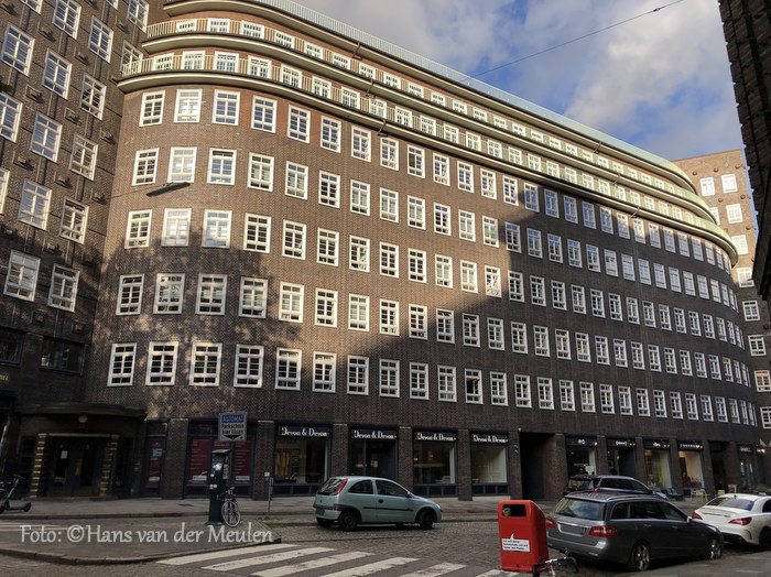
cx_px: 386
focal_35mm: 28
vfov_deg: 49.7
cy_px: 288
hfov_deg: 63.5
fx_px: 623
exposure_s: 1/1143
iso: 20
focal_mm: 3.99
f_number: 1.8
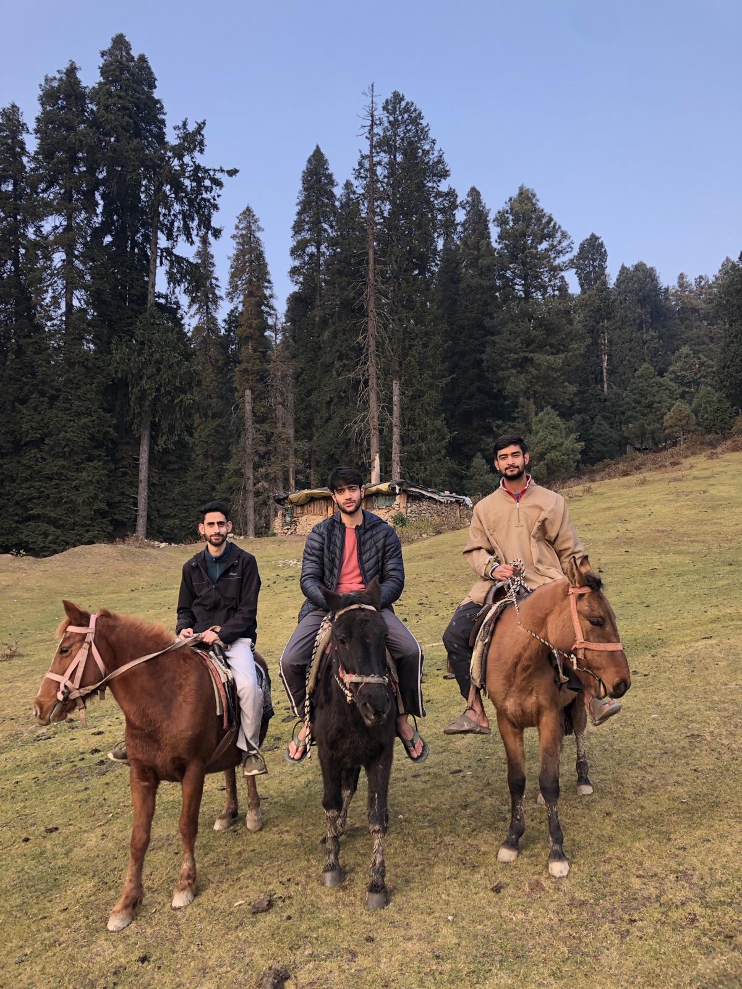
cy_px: 494
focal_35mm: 28
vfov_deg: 63.4
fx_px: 800
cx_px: 371
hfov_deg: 49.7
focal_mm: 4
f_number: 1.8
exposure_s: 1/120
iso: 25
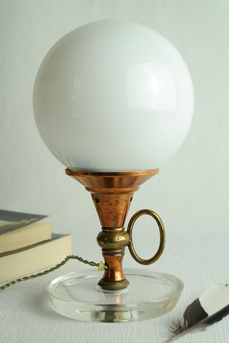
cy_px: 172
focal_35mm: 77
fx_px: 735
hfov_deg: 17.7
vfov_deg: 26.3
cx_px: 114
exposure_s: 1/30
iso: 200
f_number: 5.6
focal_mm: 50
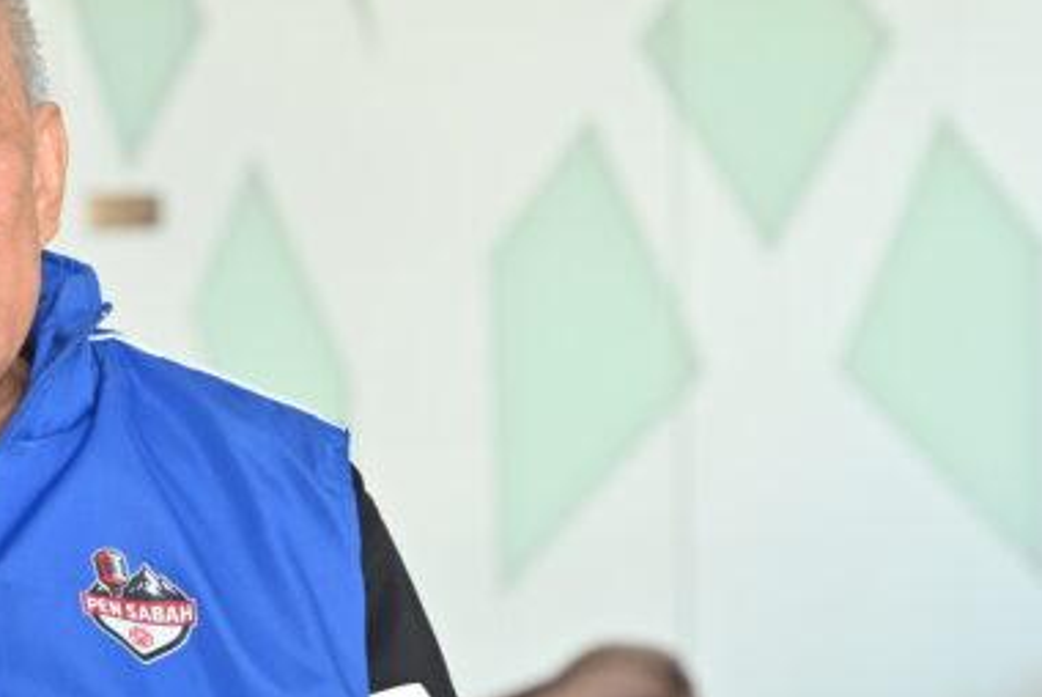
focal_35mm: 206
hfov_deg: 9.9
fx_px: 5967
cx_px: 99
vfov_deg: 6.7
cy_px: 327
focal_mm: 102
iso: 1000
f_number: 5
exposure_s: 1/125
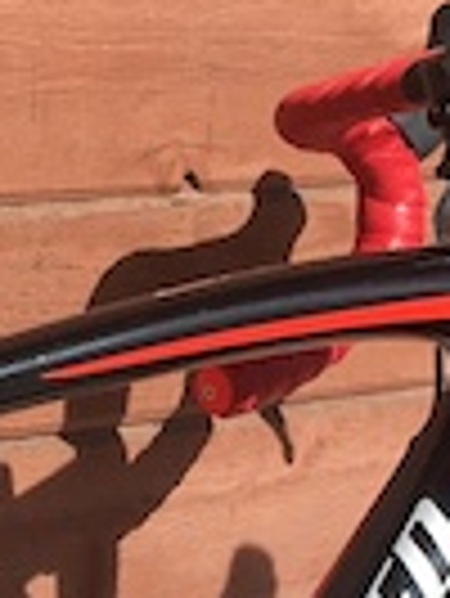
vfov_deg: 11.0
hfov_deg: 8.3
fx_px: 3011
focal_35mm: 174
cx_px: -310
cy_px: 841
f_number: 2.2
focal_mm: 4.15
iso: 25
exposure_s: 1/1241
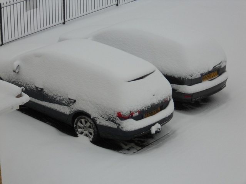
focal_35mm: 108
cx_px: 123
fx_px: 768
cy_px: 92
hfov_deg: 18.2
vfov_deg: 13.7
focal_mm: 19.6
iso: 125
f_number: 5.9
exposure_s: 1/60
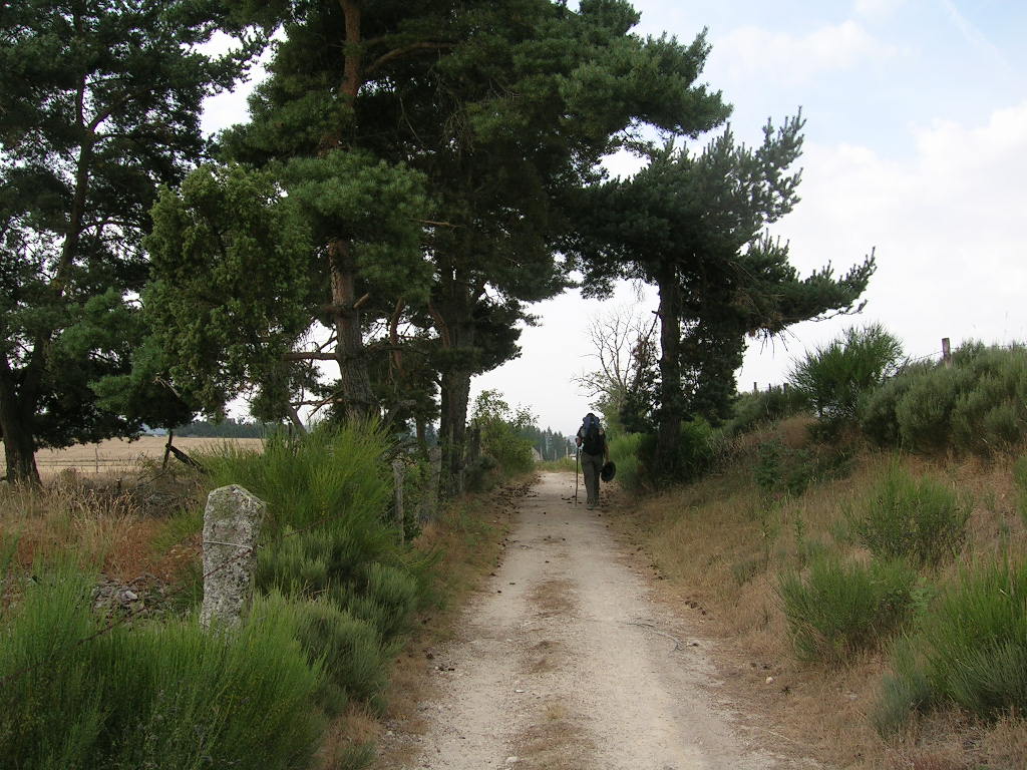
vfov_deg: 40.7
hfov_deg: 52.6
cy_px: 385
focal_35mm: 35
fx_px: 1038
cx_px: 514
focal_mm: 5.4
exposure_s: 1/167
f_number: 4.8
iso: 50
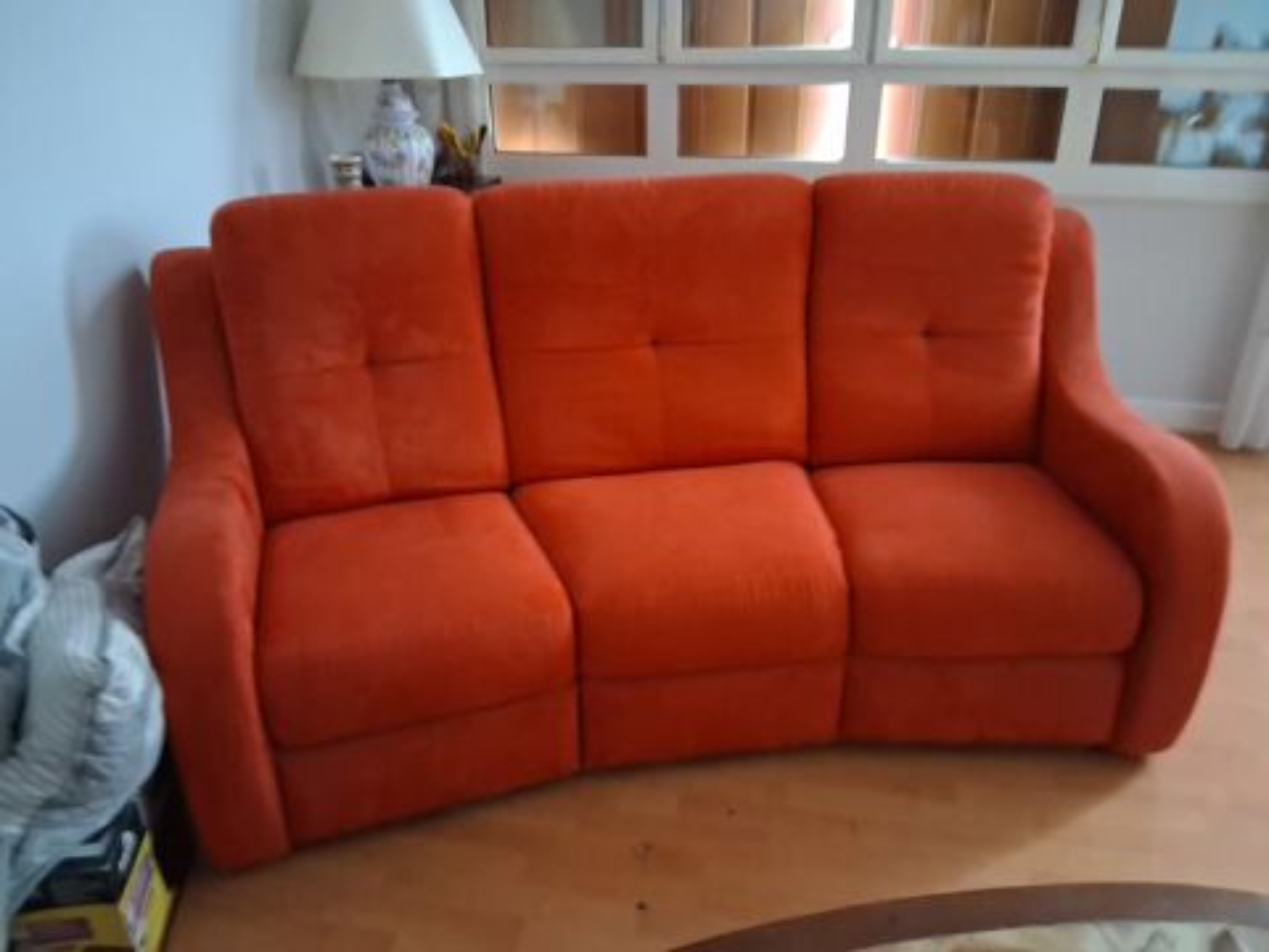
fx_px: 953
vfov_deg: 53.1
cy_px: 476
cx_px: 634
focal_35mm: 26
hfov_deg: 67.3
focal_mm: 3.98
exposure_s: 1/10
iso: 1250
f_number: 1.8
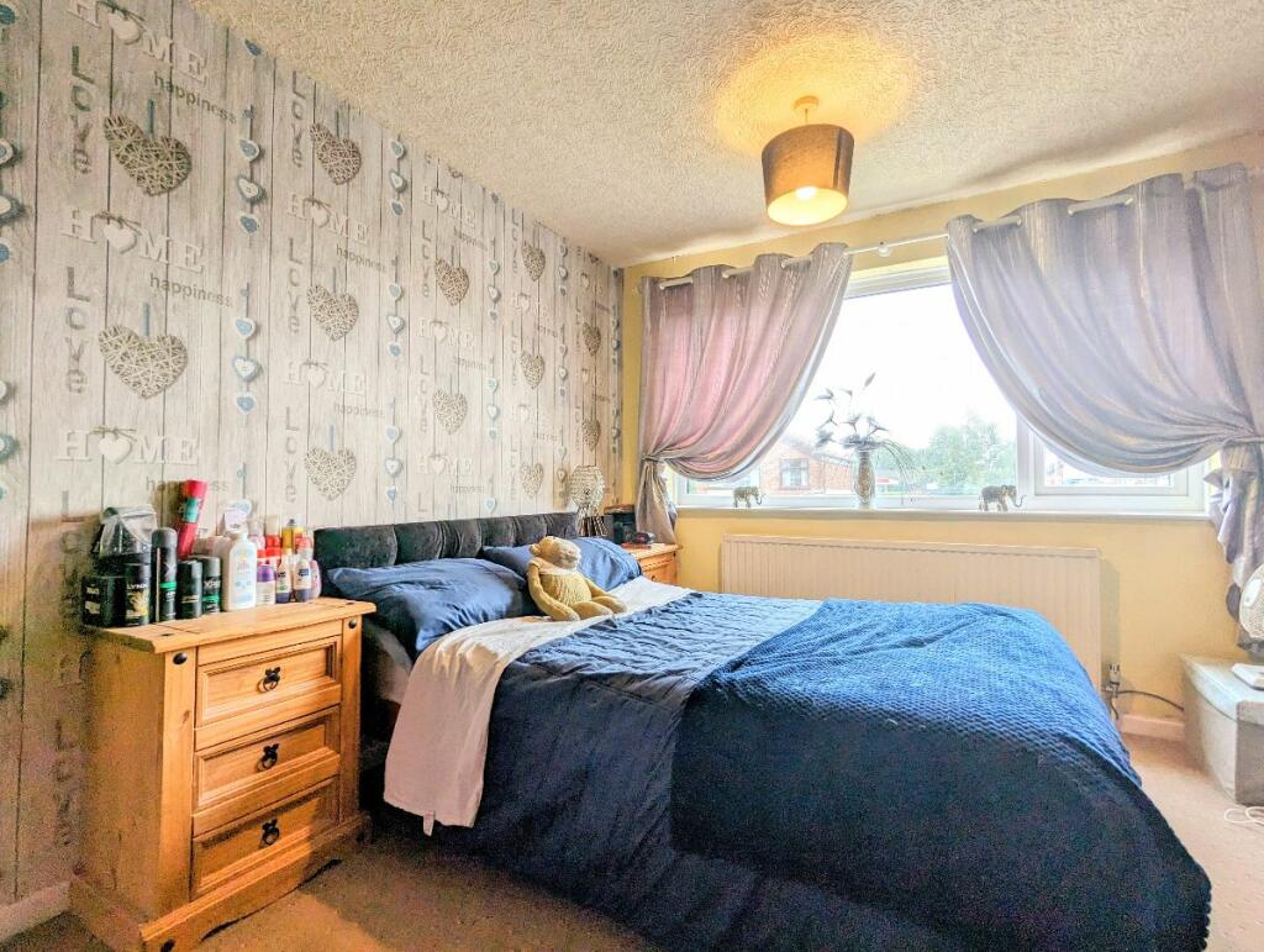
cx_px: 632
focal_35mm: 16
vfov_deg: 78.2
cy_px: 476
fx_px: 585
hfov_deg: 94.4
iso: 54
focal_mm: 2.35
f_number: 2.2
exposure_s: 1/66.4
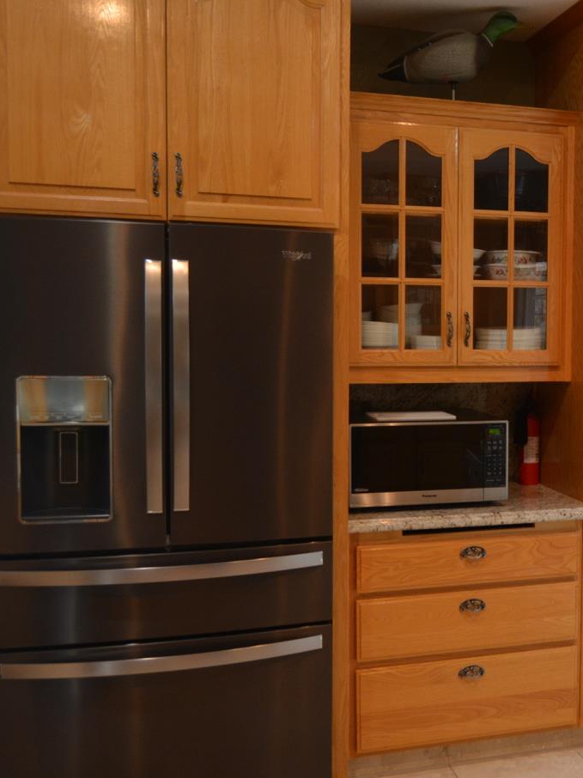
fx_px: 966
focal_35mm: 43
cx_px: 519
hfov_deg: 32.0
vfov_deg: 43.9
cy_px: 403
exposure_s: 1/60
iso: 800
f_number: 4
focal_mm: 18
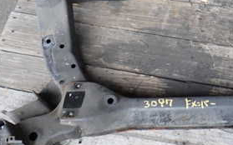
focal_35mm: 73
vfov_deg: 17.7
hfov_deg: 27.6
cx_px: 192
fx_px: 463
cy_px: 36
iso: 100
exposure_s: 1/80
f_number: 2.4
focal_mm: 5.79
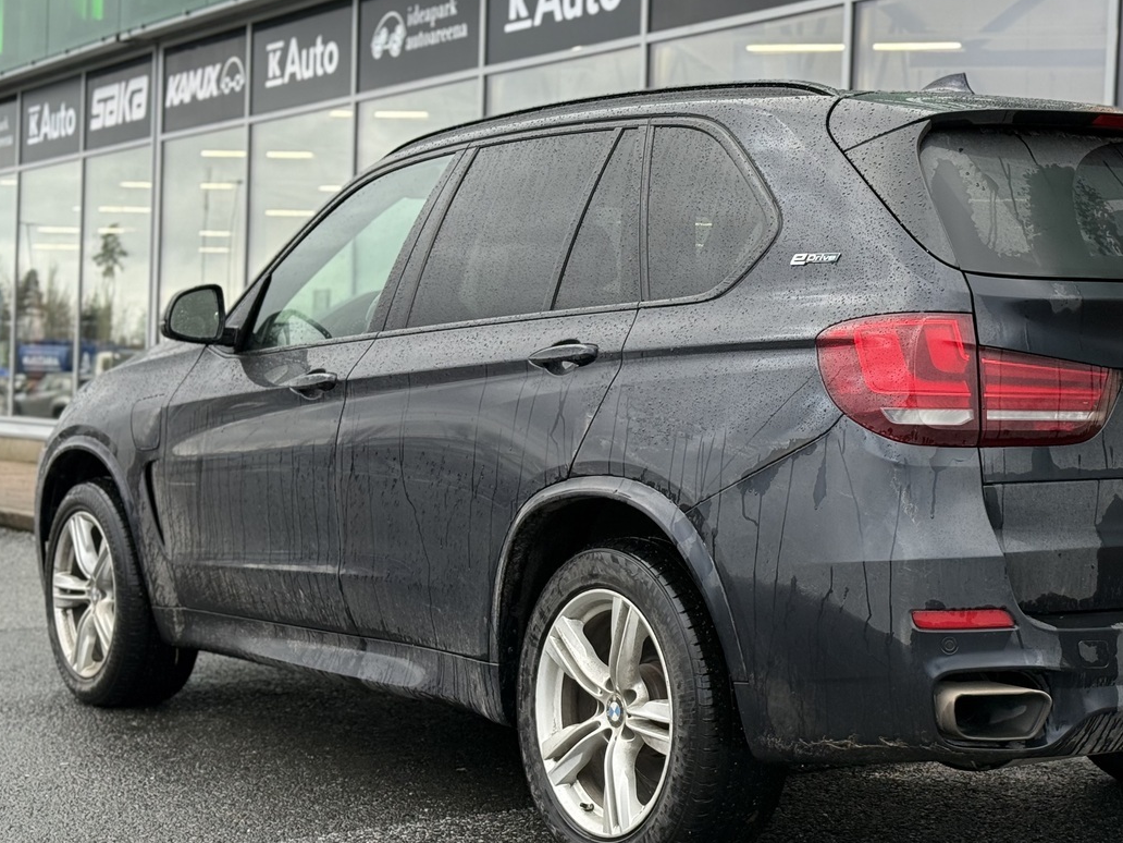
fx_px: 2174
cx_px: 753
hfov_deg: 28.8
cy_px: 441
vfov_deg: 21.9
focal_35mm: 67
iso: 125
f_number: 1.78
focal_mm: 6.76
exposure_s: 1/129
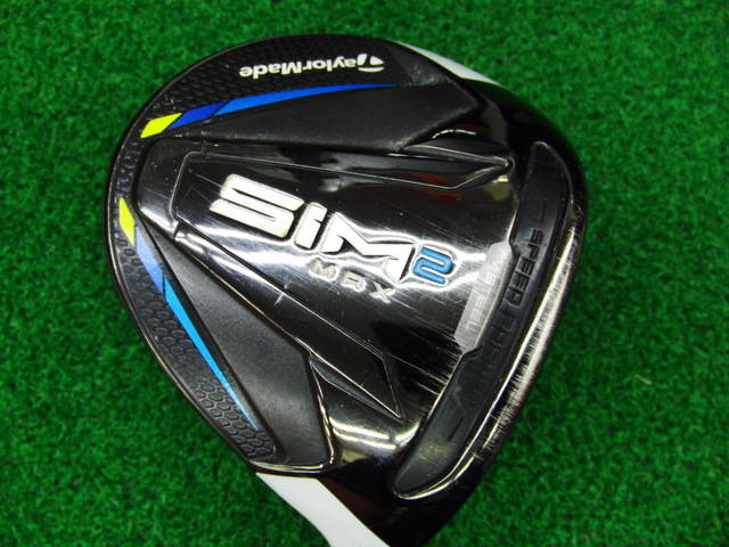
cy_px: 274
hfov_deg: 50.1
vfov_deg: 38.7
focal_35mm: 37
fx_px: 779
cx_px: 364
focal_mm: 6.42
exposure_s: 1/60
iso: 400
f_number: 3.6
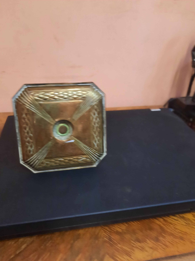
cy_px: 130
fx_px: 188
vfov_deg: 69.4
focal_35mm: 25
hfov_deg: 54.9
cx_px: 98
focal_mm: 4.6
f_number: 2
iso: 400
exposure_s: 1/25
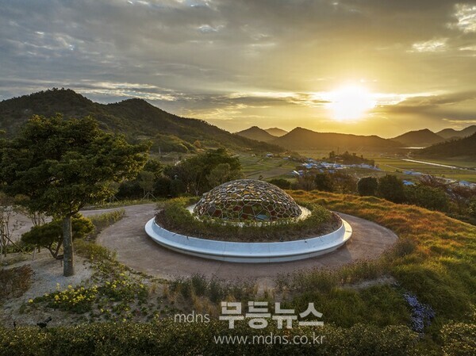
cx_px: 238
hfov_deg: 71.6
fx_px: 330
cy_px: 178
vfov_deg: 56.7
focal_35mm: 24
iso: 100
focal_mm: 12.29
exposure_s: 1/320
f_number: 2.8
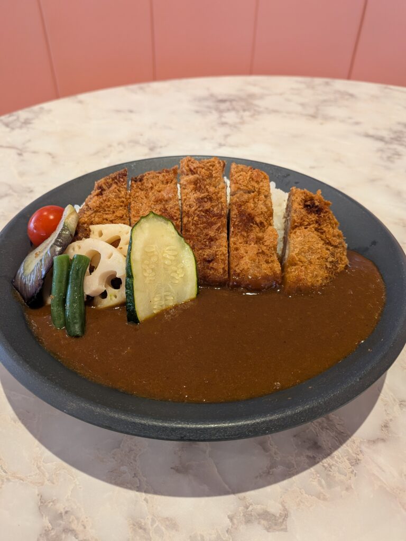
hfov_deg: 56.8
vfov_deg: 71.6
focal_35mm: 24
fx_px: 375
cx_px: 203
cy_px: 270
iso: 80
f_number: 1.7
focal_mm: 4.53
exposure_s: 1/100
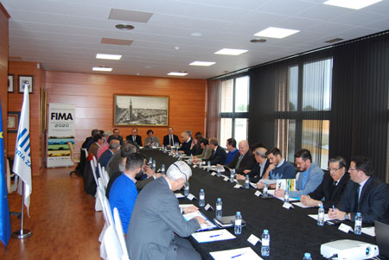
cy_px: 130
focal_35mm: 30
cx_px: 194
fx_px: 324
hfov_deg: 61.9
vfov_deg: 43.7
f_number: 3.8
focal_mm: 20
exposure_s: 1/60
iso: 360
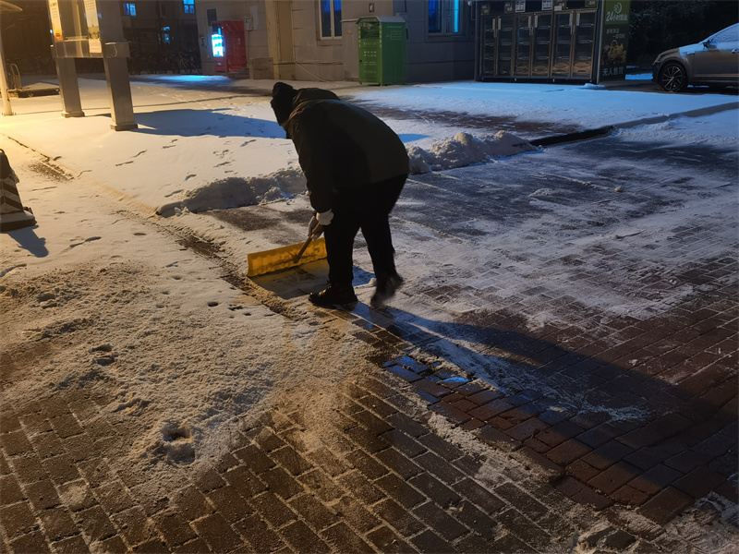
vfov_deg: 41.8
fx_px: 726
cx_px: 370
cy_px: 277
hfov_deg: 54.0
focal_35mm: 34
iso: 400
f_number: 1.6
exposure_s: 1/33.3
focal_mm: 5.56
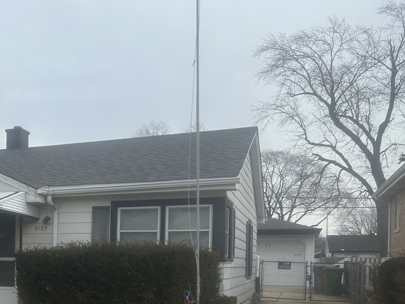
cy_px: 264
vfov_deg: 30.3
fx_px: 538
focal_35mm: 46
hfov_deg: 38.9
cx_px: 57
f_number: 1.5
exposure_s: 1/2695
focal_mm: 5.7
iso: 50
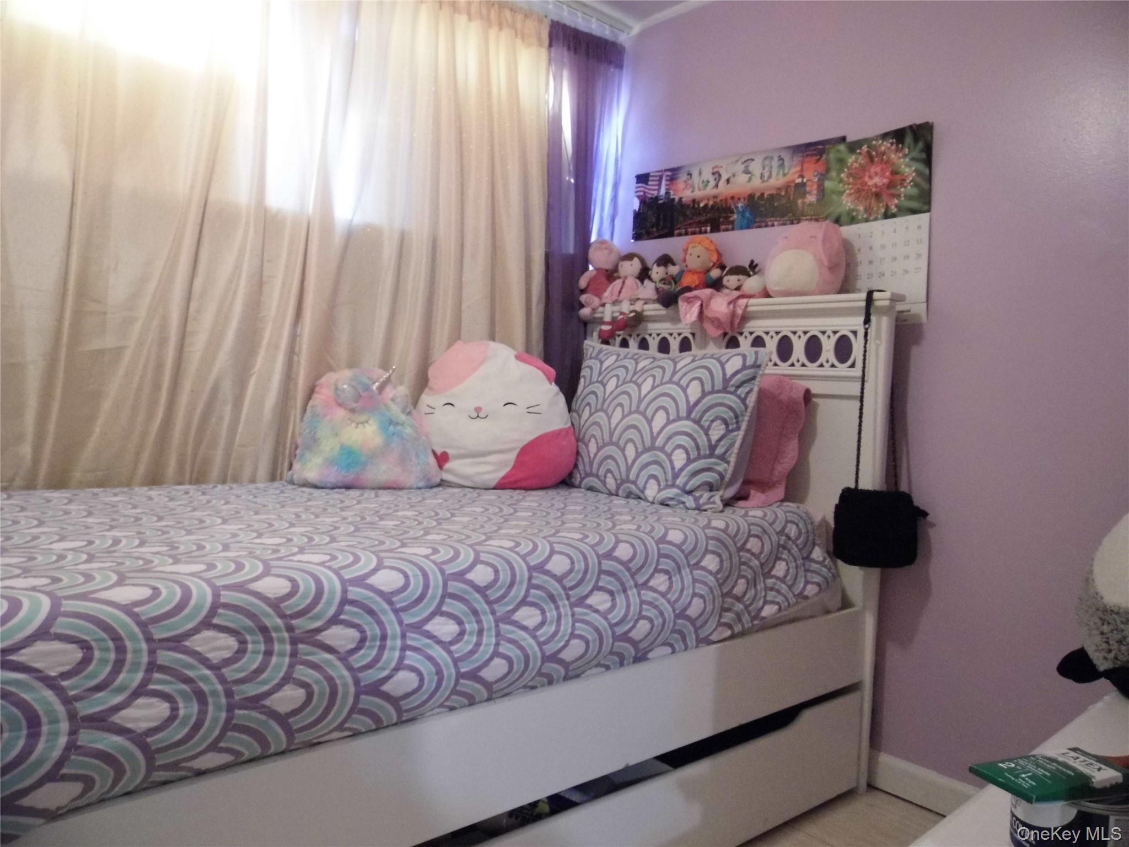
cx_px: 564
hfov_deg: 69.4
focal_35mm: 25
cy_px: 424
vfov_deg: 54.9
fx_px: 815
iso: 400
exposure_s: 1/10
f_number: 3
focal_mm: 4.5
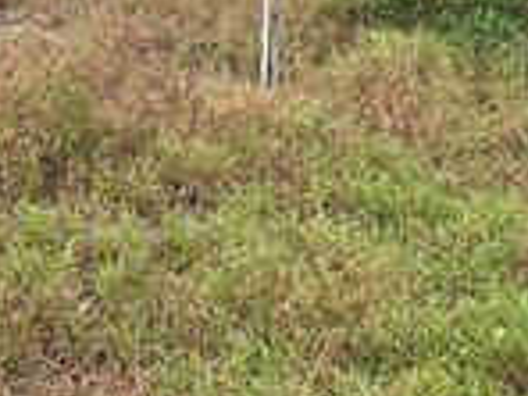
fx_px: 1342
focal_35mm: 88
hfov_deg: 21.8
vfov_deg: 15.8
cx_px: 54
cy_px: -144
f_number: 1.6
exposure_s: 1/636
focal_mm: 4.2
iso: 32
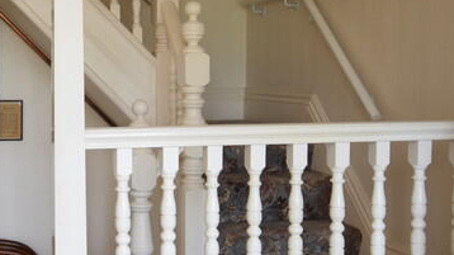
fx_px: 623
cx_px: 66
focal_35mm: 52
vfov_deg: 23.1
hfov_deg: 38.0
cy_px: 111
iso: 450
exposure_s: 1/60
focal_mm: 11.5
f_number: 4.2
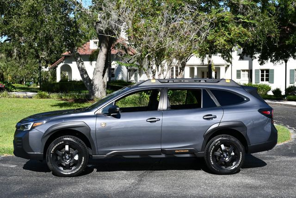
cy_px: 99
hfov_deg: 35.6
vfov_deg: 24.2
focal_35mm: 56
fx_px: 461
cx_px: 148
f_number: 8
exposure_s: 1/250
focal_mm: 28
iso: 100
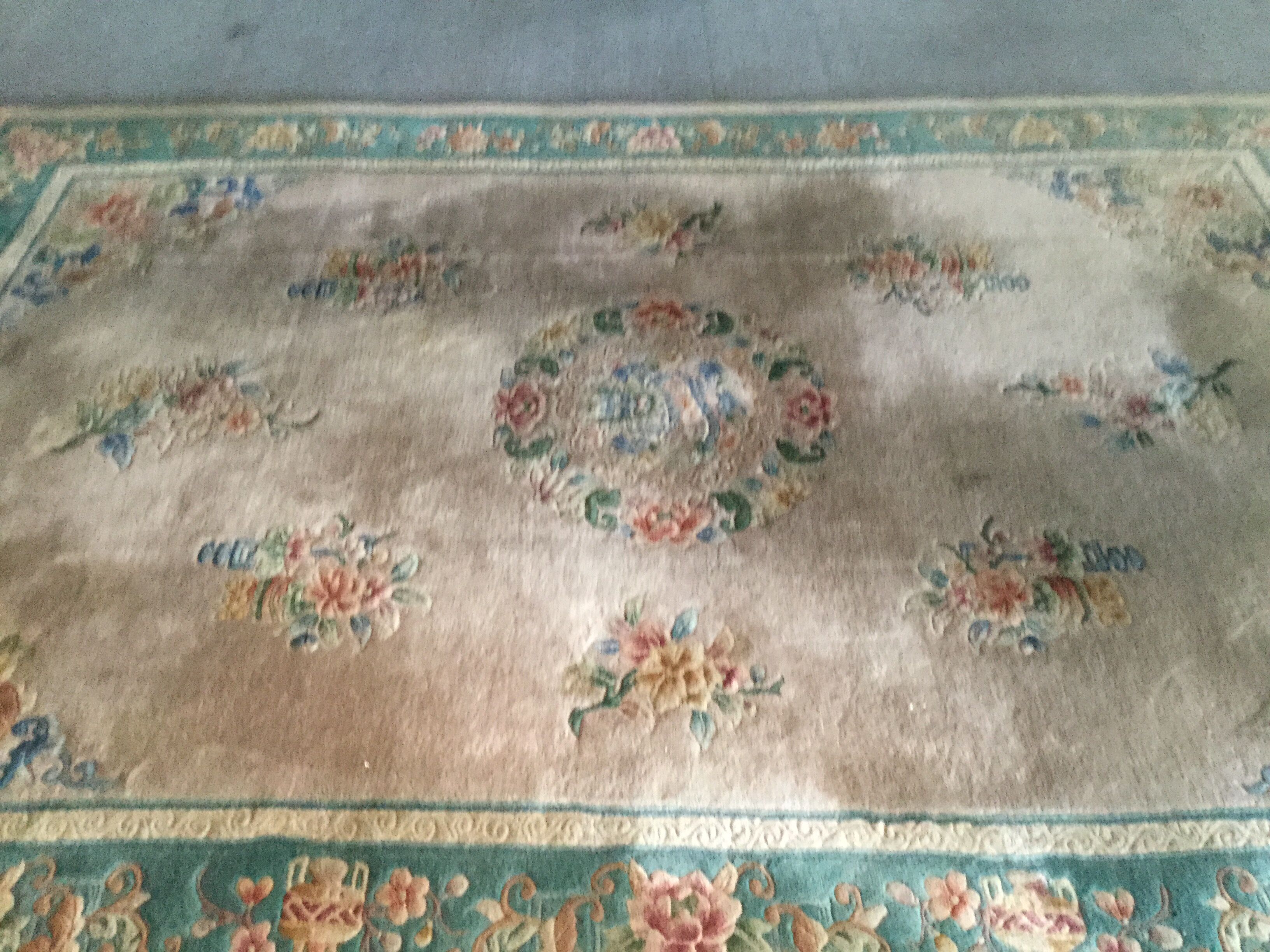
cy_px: 476
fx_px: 1137
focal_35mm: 31
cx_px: 635
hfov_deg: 58.4
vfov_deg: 45.4
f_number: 2.4
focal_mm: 3.3
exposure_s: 1/25
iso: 200
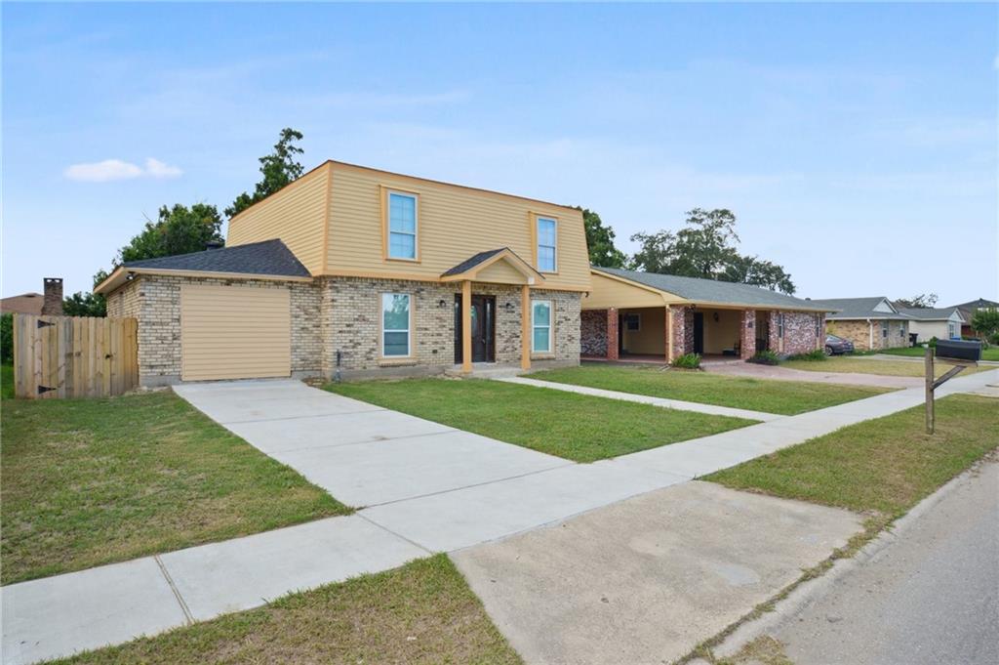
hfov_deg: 84.0
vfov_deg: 61.8
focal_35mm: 20
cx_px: 500
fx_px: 555
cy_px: 332
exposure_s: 1/320
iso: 400
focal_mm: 20
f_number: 11
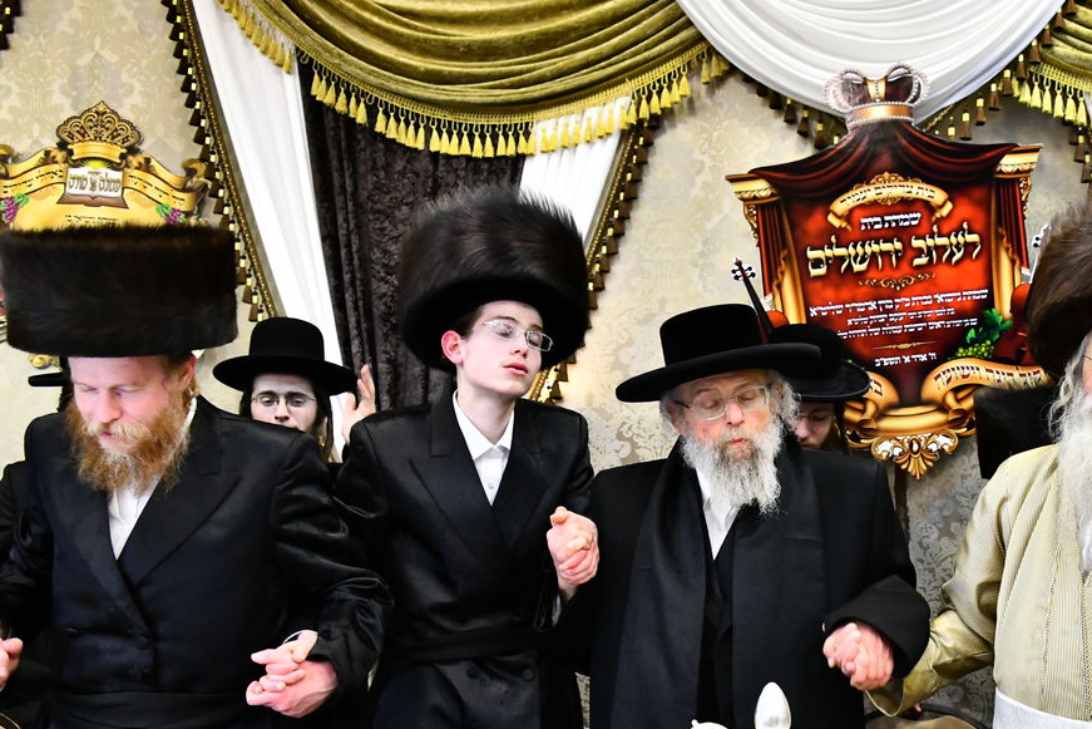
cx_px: 863
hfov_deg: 41.8
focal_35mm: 45
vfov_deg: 29.8
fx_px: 1365
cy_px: 457
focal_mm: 28
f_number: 5.6
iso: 3200
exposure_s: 1/100
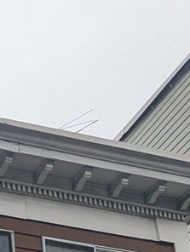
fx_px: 606
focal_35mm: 83
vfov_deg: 18.3
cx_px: -160
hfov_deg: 15.2
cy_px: 458
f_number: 2.2
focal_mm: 2.35
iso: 55
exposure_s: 1/293
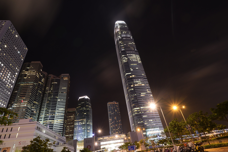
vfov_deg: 67.4
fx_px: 114
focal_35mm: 18
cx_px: 114
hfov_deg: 90.0
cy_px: 76
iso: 100
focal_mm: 12
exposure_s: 30
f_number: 10
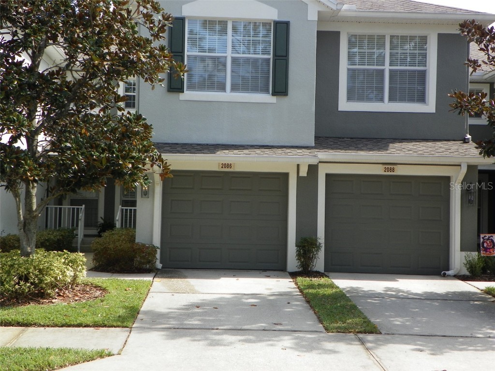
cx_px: 248
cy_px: 186
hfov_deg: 33.2
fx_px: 829
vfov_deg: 25.2
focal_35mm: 58
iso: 64
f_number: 4
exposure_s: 1/200
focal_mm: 10.3
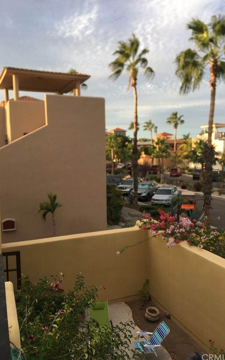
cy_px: 181
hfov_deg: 40.6
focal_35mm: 31
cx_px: 125
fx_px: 304
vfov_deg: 61.2
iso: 25
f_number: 2.2
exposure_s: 1/463
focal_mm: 4.15
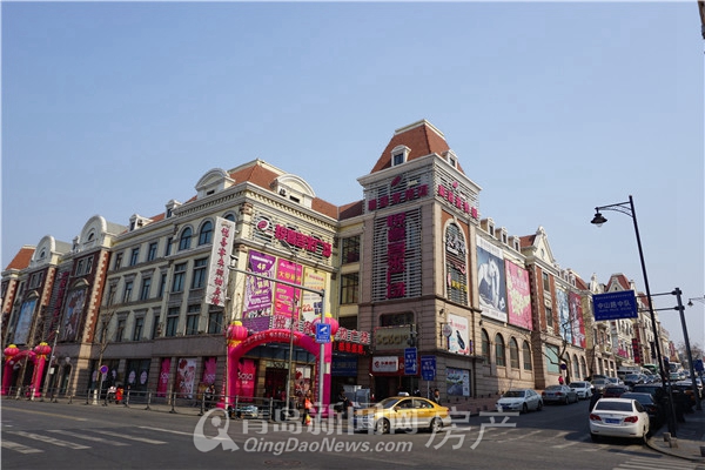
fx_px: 470
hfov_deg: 73.7
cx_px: 352
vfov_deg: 53.1
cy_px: 235
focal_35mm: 24
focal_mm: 16
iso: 100
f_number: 11
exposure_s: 1/125
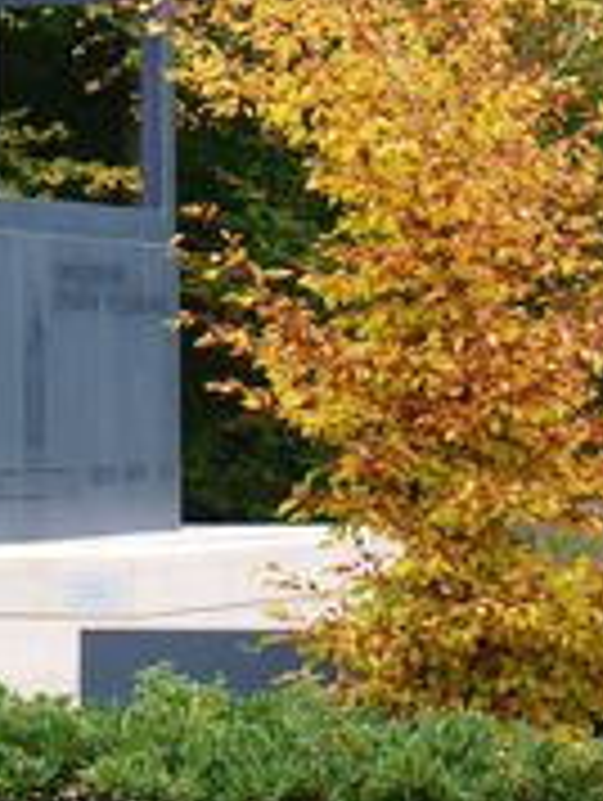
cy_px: -284
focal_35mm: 229
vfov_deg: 8.5
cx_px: -40
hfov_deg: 6.5
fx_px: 5306
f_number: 5.6
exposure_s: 1/80
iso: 100
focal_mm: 34
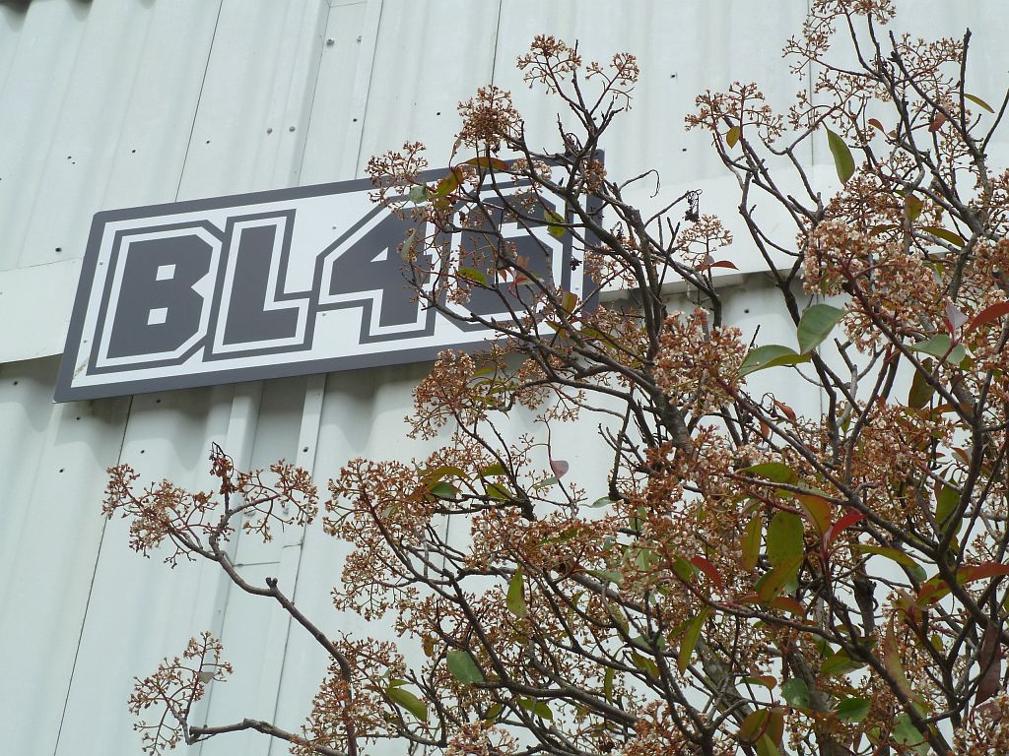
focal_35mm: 67
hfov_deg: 29.0
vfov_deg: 21.9
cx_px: 504
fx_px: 1953
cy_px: 378
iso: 80
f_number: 4.5
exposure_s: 1/500
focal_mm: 11
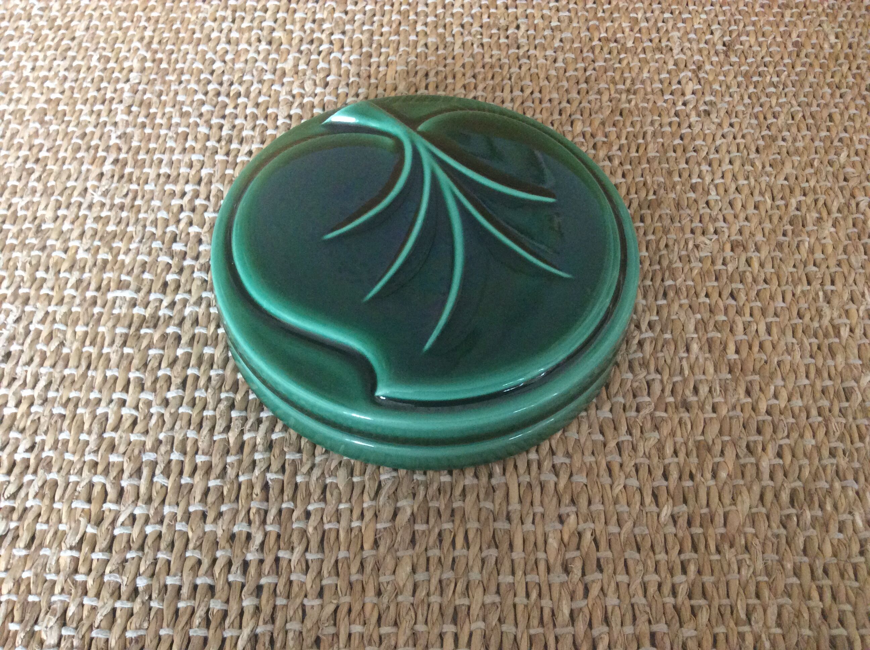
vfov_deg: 44.1
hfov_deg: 56.9
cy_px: 325
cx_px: 435
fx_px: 803
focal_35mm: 32
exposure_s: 1/25
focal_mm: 3.3
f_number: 2.4
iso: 200
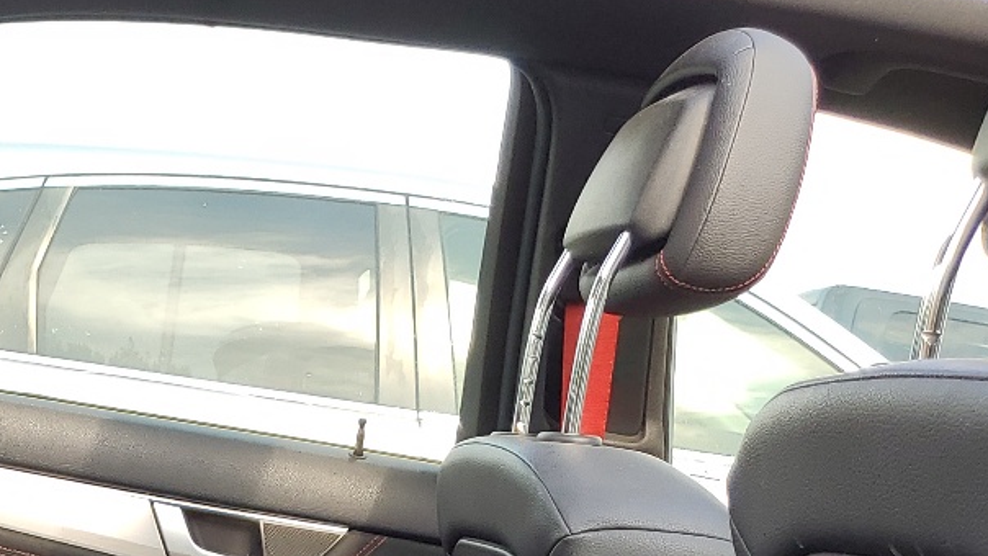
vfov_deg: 14.4
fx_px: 1965
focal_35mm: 75
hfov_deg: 26.6
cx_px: -13
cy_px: 963
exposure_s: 1/213
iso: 50
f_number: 1.5
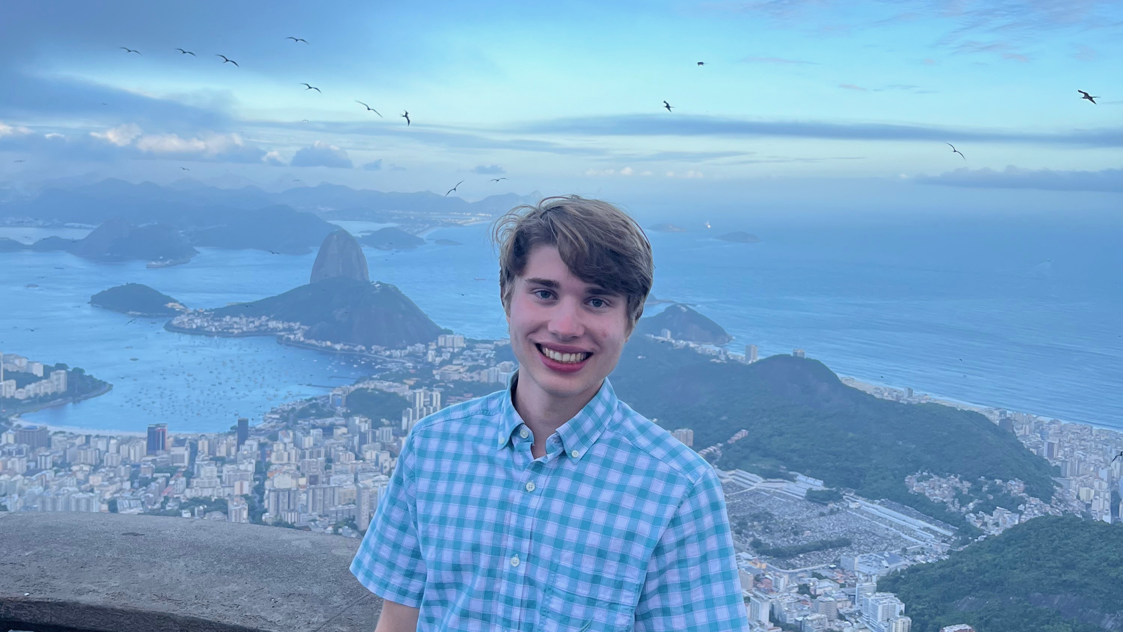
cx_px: 559
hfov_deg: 52.8
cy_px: 240
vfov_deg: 31.1
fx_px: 1132
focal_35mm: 38
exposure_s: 1/772
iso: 50
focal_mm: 5.1
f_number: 1.6
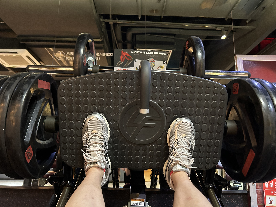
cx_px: 138
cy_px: 104
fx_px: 207
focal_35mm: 26
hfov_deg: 67.3
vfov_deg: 53.1
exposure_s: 1/33
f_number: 1.5
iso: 640
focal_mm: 5.7
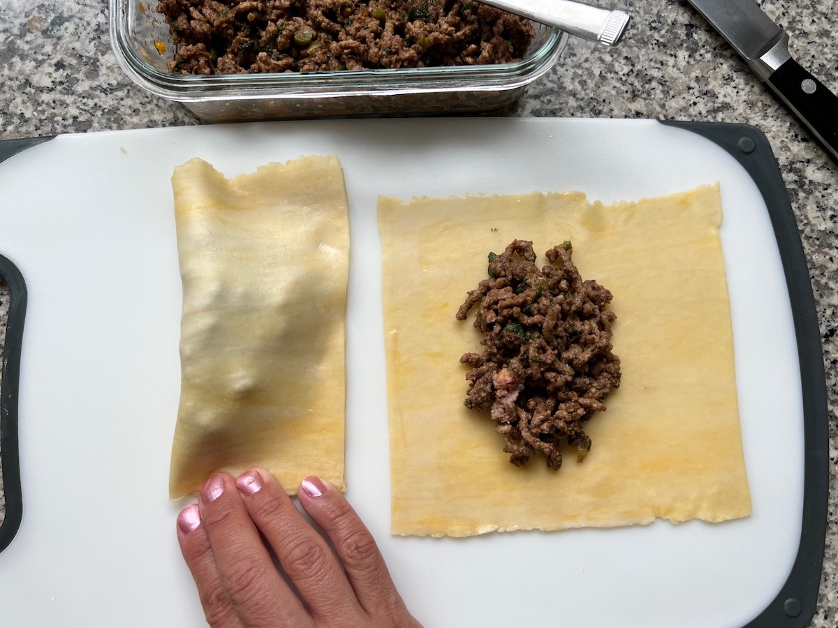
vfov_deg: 53.1
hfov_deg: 67.3
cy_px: 314
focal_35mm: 26
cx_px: 419
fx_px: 629
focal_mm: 5.7
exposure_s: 1/401
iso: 50
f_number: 1.5
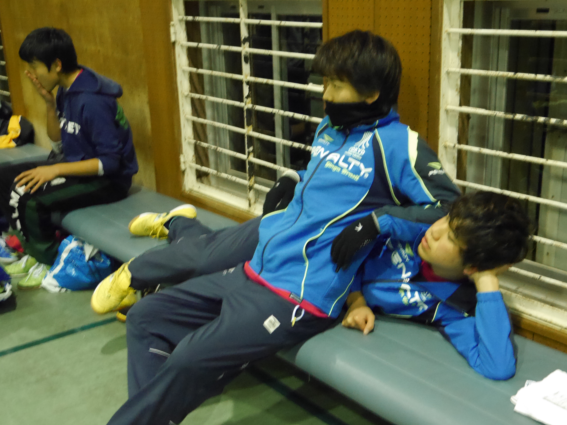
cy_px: 242
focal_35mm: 48
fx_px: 786
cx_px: 294
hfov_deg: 39.6
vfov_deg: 30.2
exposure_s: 1/40
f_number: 4.4
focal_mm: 20
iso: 3200
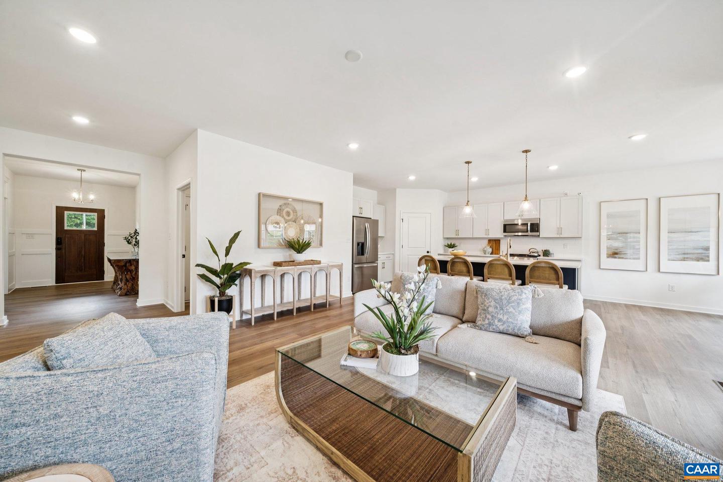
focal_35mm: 12
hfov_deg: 112.6
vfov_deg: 90.0
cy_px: 241
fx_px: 241
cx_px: 362
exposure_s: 1/8
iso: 160
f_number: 8
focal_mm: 12
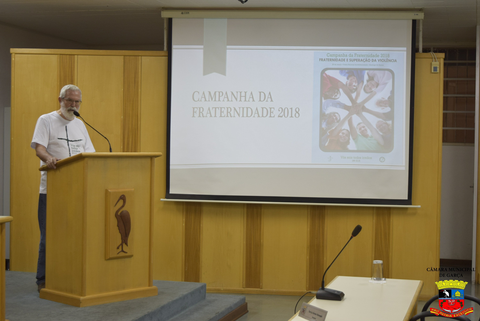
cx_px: 240
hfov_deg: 29.8
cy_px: 160
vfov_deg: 20.2
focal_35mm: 68
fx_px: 901
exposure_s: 1/60
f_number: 5
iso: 500
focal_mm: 45
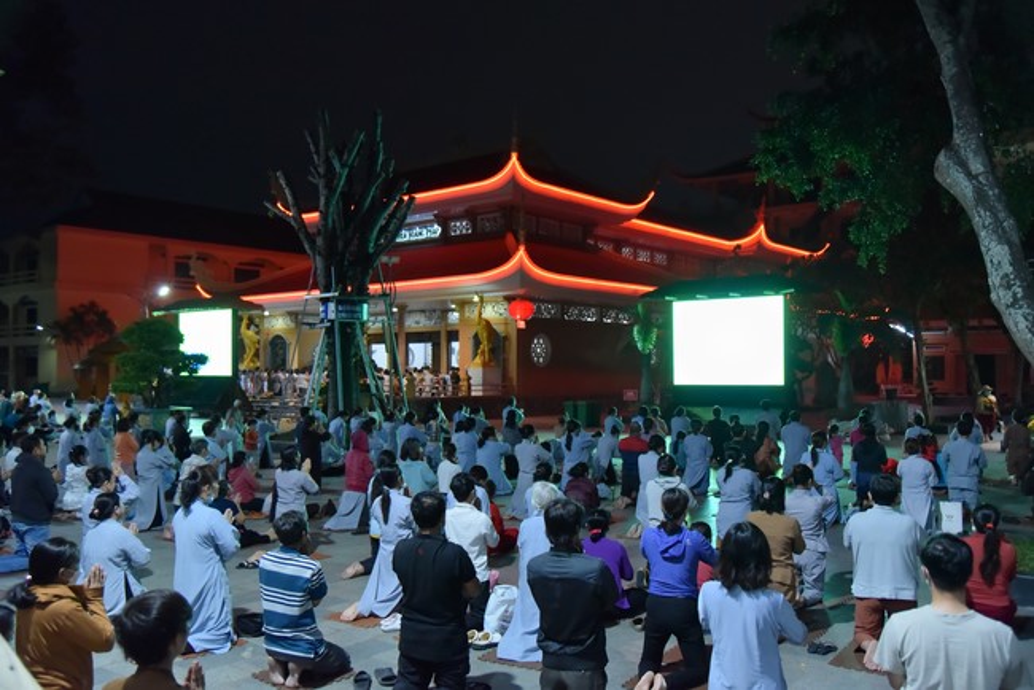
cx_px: 517
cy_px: 345
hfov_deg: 58.7
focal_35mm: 32
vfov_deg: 41.2
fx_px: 919
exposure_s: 1/125
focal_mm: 32
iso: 2500
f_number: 4
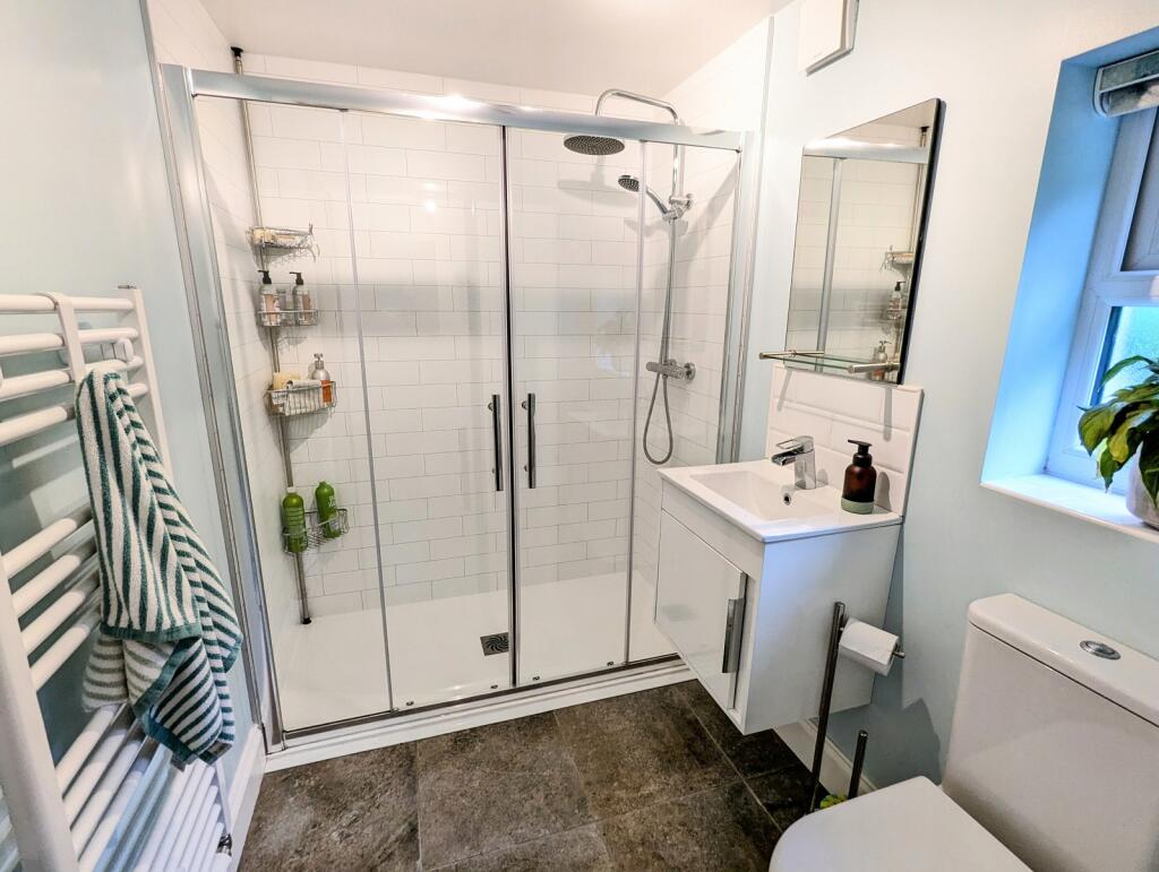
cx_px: 580
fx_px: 536
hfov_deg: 94.4
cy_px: 436
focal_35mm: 16
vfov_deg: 78.2
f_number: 2.2
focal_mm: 2.35
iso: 219
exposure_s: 1/44.5
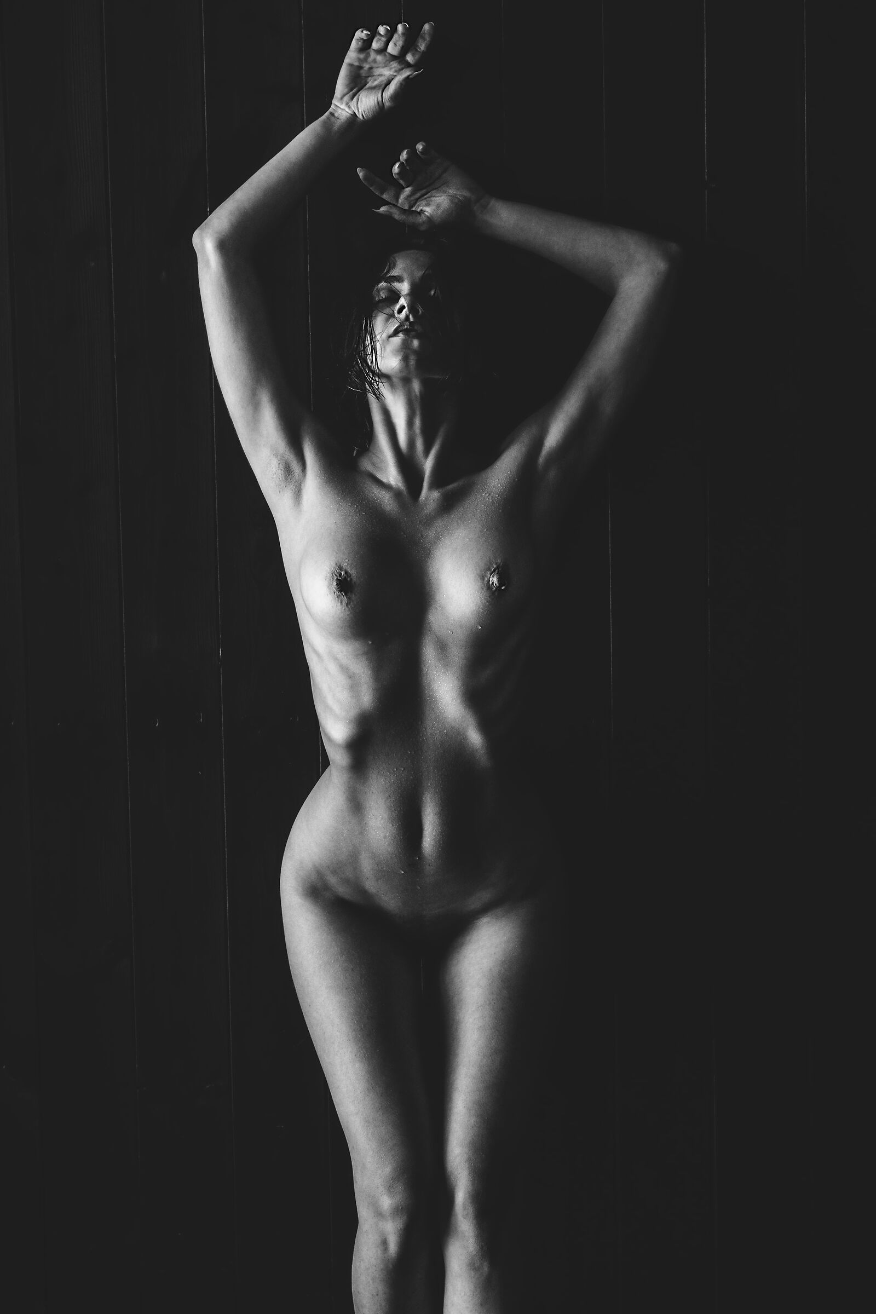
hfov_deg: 15.2
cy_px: 657
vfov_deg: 22.6
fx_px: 3285
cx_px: 438
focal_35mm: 90
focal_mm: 60
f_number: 4
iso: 640
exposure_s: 1/320
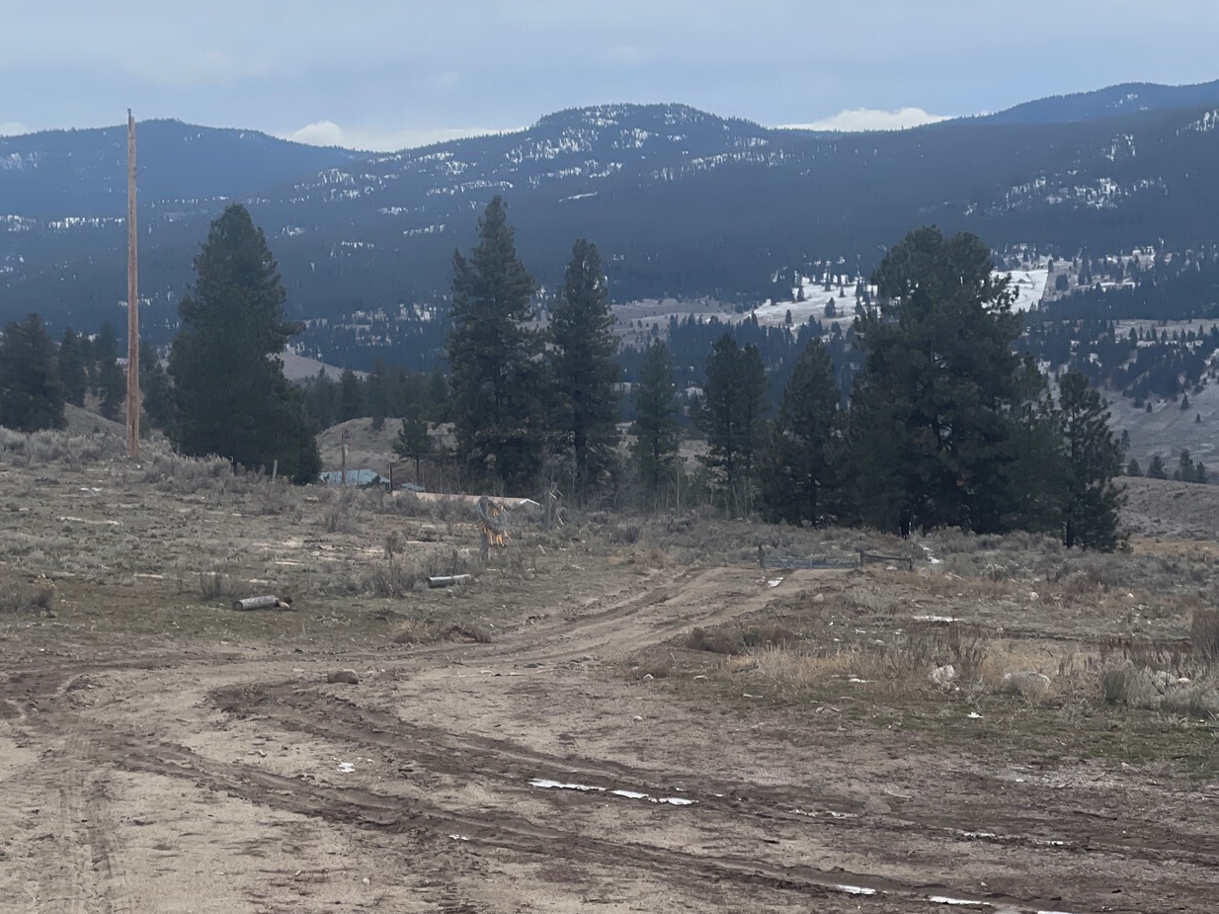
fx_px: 2922
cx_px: 447
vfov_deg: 17.8
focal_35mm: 83
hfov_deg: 23.5
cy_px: 383
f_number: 2.2
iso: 20
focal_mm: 7.5
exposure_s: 1/525
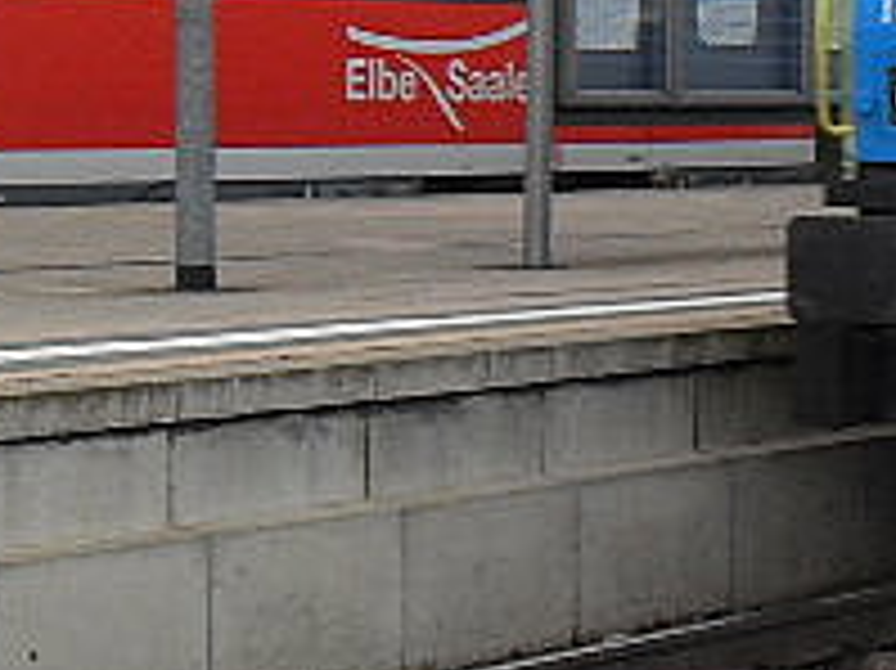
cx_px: 1733
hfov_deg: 10.5
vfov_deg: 8.4
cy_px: 54
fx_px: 4527
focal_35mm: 175
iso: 80
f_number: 7
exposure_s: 1/125
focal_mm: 6.3
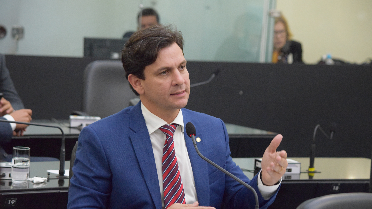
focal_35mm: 136
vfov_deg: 8.9
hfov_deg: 15.8
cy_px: 115
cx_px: 185
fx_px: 1342
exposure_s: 1/125
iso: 5600
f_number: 4.5
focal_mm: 86
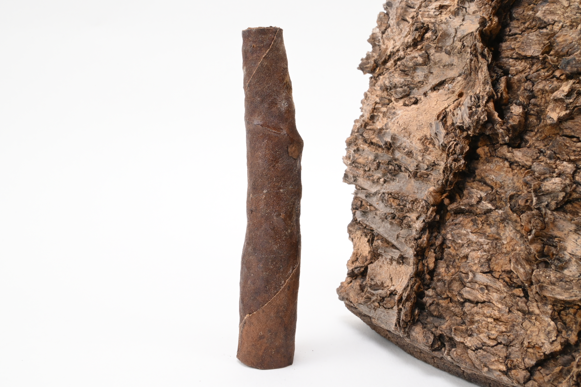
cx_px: 290
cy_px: 194
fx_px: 593
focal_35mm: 37
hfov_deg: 52.2
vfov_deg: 36.2
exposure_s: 1/15
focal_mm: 24.5
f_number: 22
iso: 640
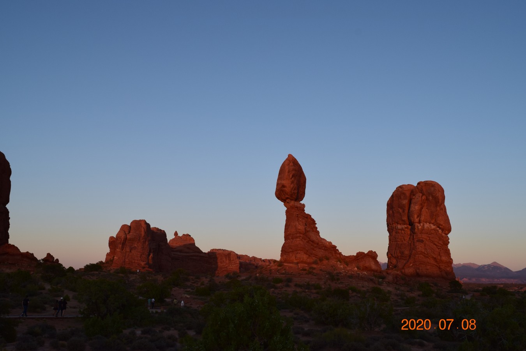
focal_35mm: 33
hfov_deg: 57.2
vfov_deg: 40.0
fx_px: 482
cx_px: 263
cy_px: 176
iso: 400
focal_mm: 22
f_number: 9
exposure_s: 1/100
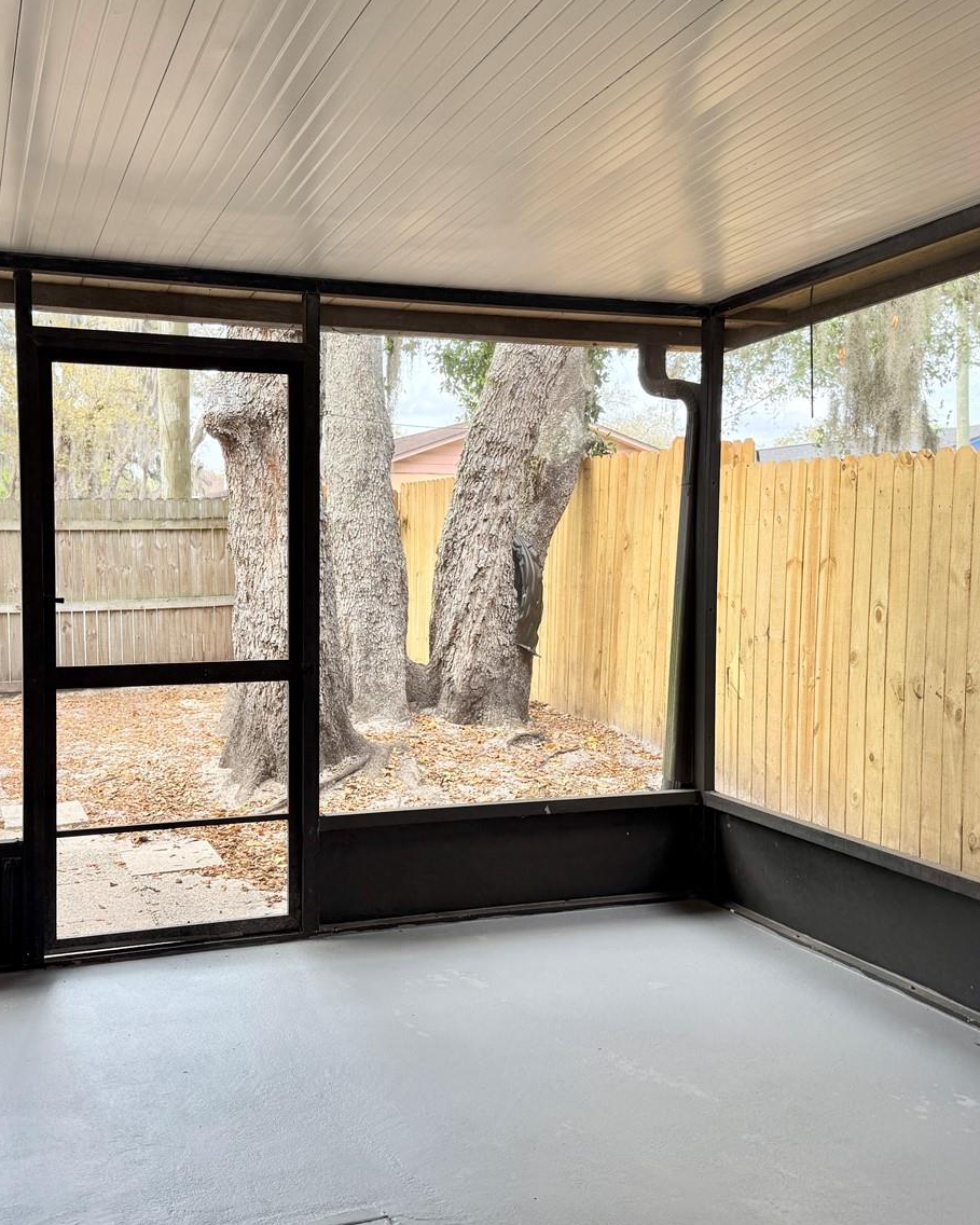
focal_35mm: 33
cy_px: 600
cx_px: 332
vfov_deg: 54.2
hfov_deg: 44.0
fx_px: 1196
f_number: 1.78
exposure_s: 1/341
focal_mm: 6.76
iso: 100
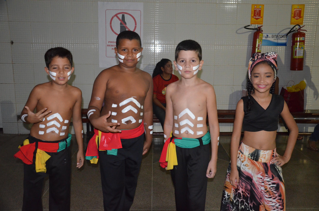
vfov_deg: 41.5
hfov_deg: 59.6
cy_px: 106
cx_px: 160
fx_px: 279
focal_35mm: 32
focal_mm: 21
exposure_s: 1/60
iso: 3200
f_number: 3.8
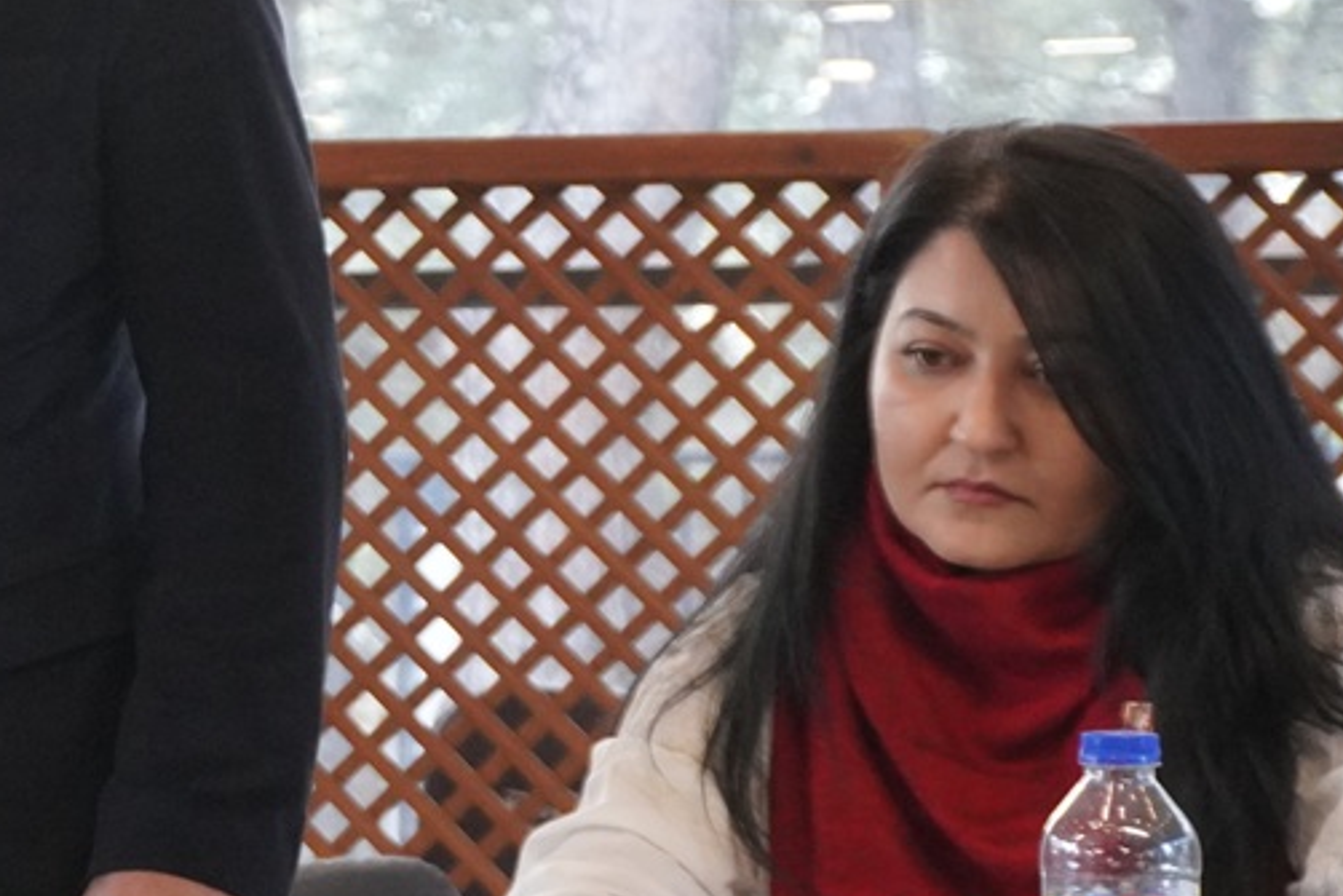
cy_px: 317
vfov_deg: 9.0
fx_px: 5709
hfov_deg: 13.1
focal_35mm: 153
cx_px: -163
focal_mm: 40
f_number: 5.6
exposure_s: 1/160
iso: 3200
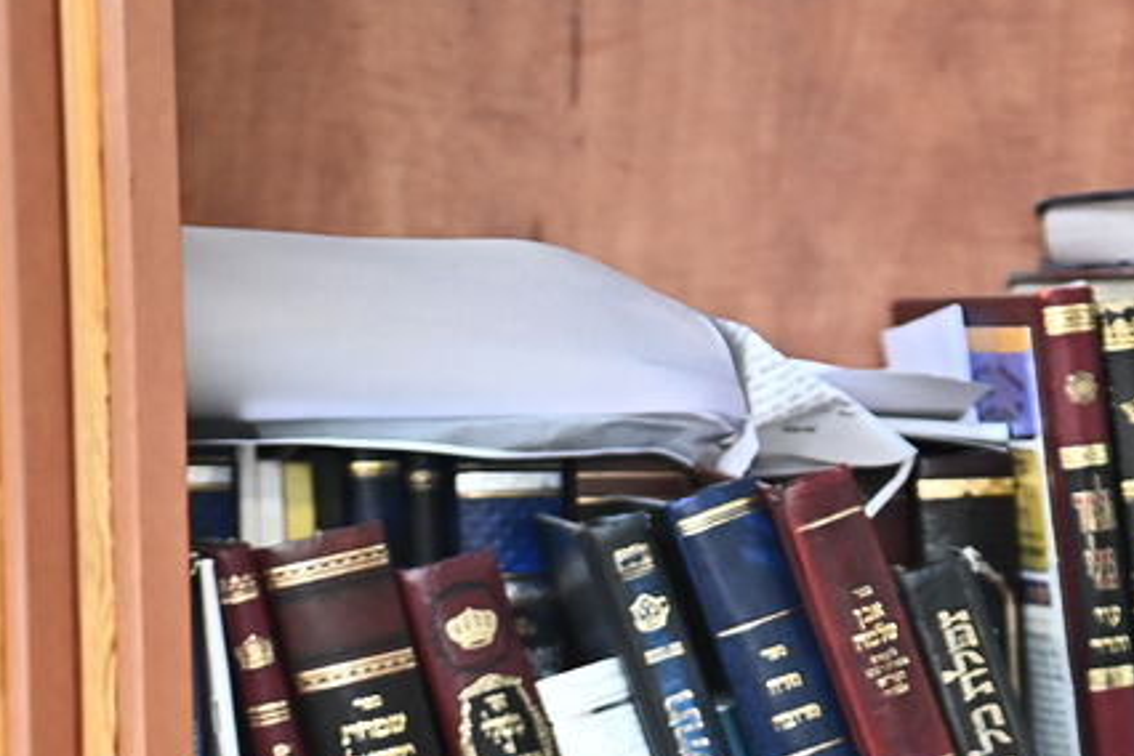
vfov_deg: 5.9
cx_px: 1400
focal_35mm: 230
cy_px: 1206
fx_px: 7244
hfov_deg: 8.8
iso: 2000
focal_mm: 70
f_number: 4
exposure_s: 1/125
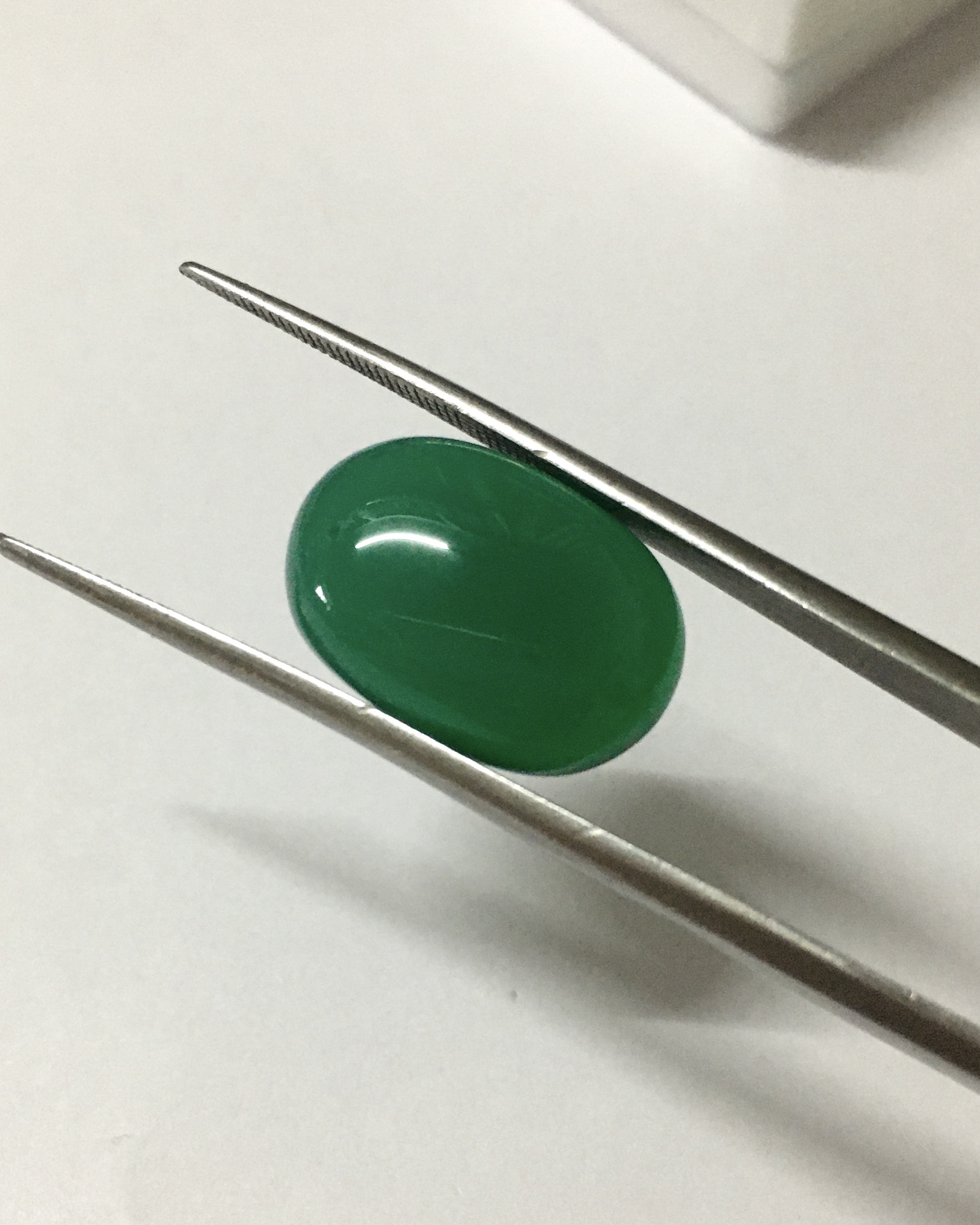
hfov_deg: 47.1
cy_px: 586
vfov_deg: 57.2
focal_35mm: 31
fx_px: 1124
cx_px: 492
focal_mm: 4.15
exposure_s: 1/33
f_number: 2.2
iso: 250
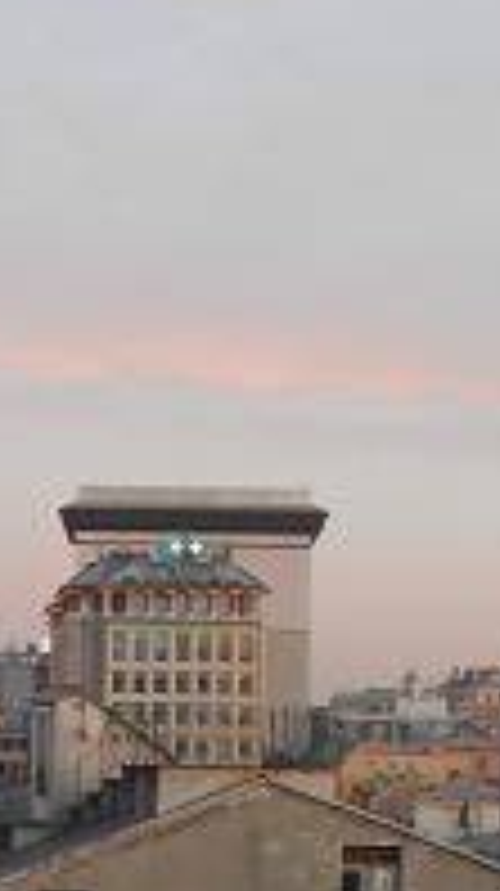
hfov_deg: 9.8
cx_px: 43
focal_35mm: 123
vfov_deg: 17.3
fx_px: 2907
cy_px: 740
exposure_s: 1/30
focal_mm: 7.7
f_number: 4.2
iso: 200
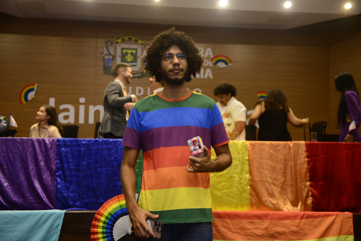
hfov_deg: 39.6
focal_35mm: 50
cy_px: 120
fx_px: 502
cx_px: 180
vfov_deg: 27.0
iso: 2000
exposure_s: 1/125
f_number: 4
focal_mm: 50
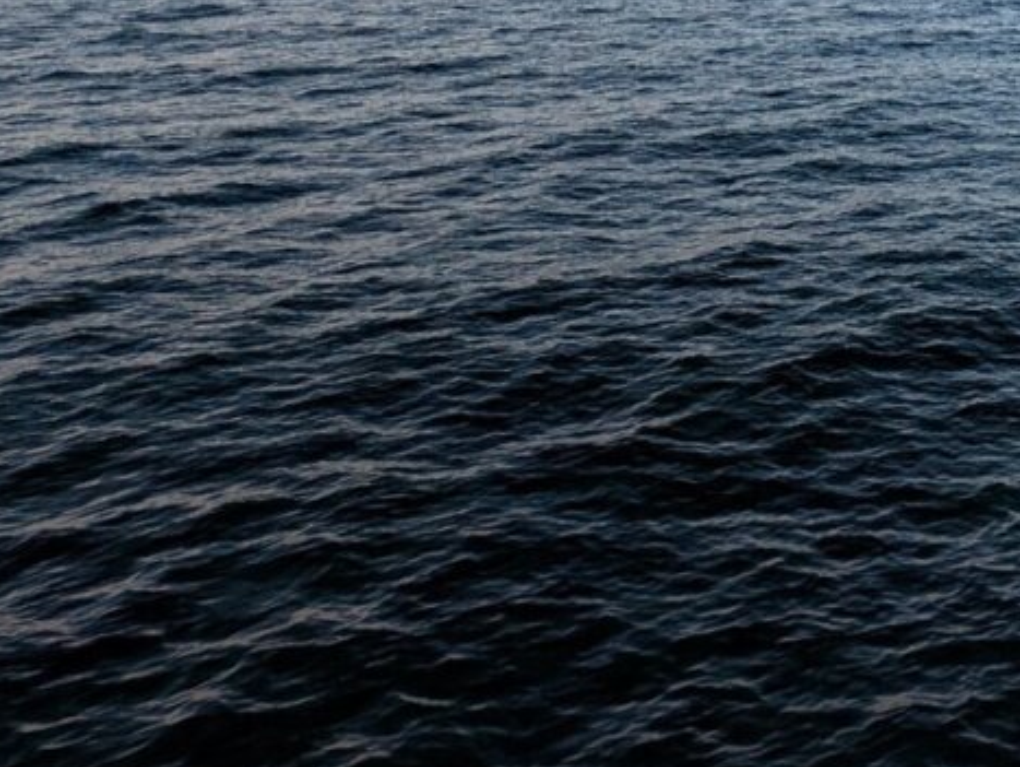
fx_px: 1062
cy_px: -216
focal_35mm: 36
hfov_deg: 42.9
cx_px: 1055
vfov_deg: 31.3
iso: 44
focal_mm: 2.23
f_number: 1.95
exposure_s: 1/646
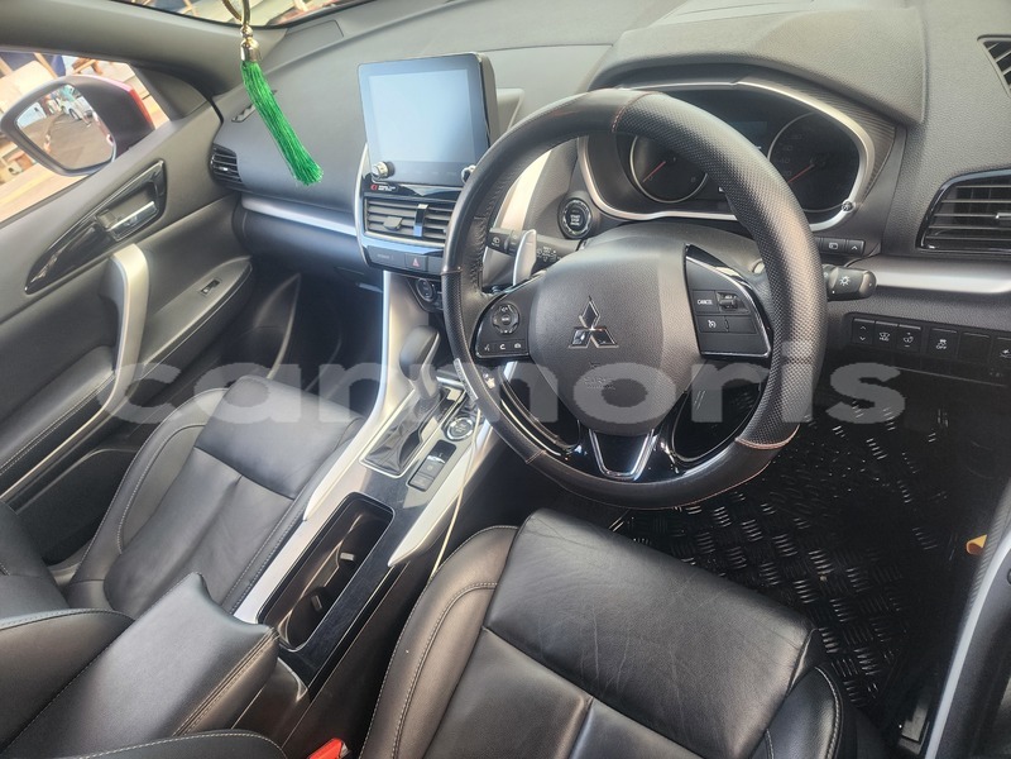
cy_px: 380
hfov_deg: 73.9
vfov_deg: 58.9
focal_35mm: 23
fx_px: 672
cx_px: 506
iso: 200
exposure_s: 1/180
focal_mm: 6.4
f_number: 1.8
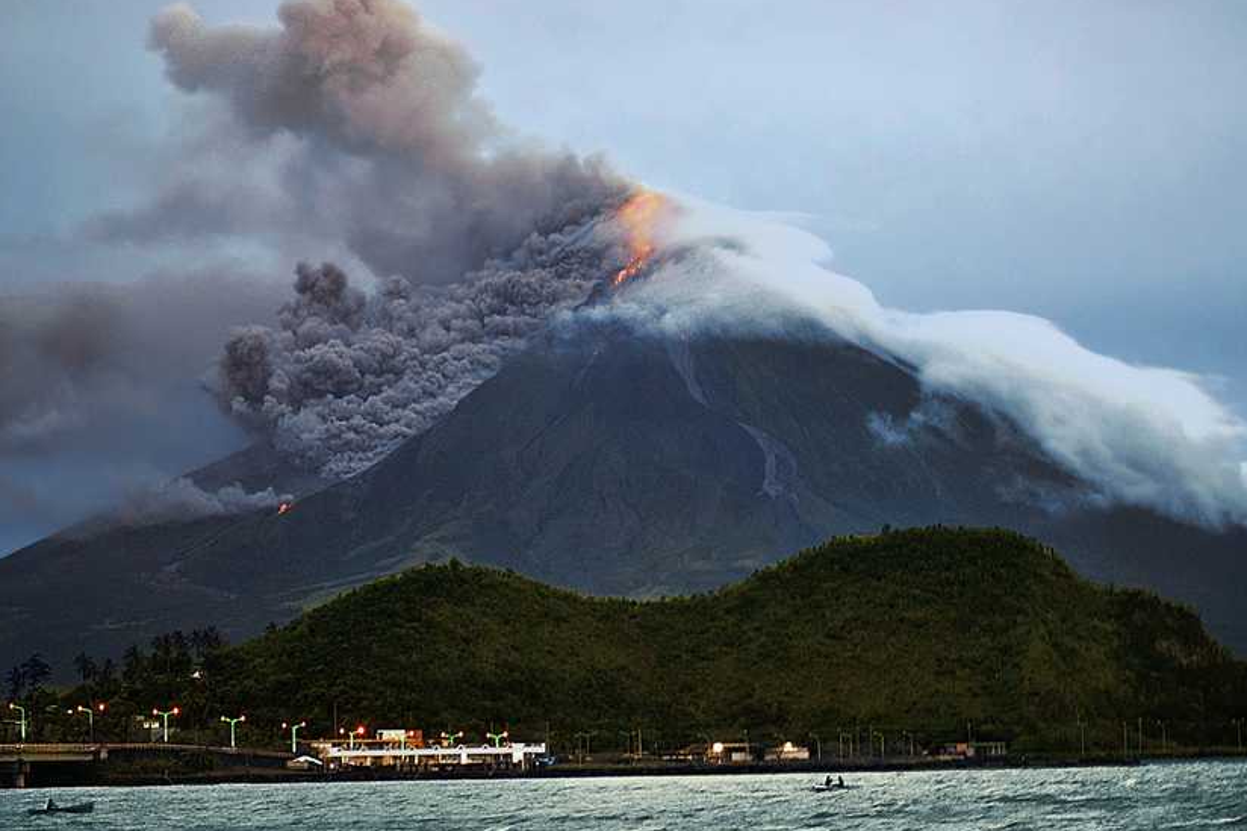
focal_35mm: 102
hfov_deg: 20.0
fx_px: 3532
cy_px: 459
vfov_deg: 13.4
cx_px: 666
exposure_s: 1/4
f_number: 5
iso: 400
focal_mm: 50
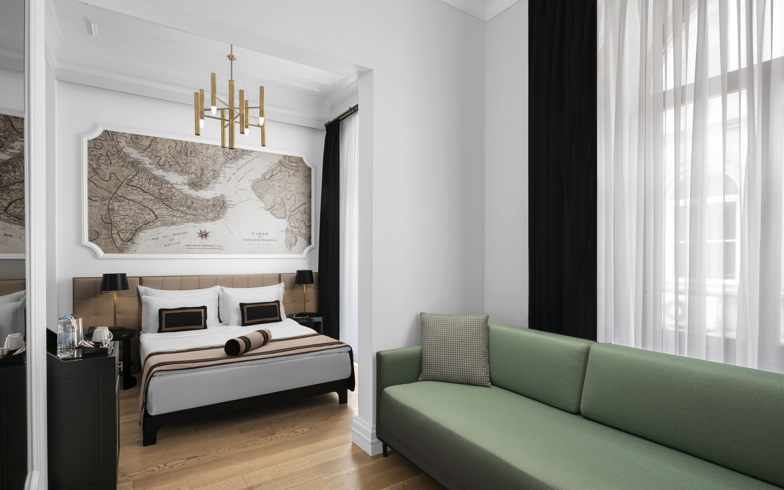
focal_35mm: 18
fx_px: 385
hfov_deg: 91.1
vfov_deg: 64.9
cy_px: 263
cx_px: 386
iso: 100
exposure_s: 4
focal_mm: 17
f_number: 16
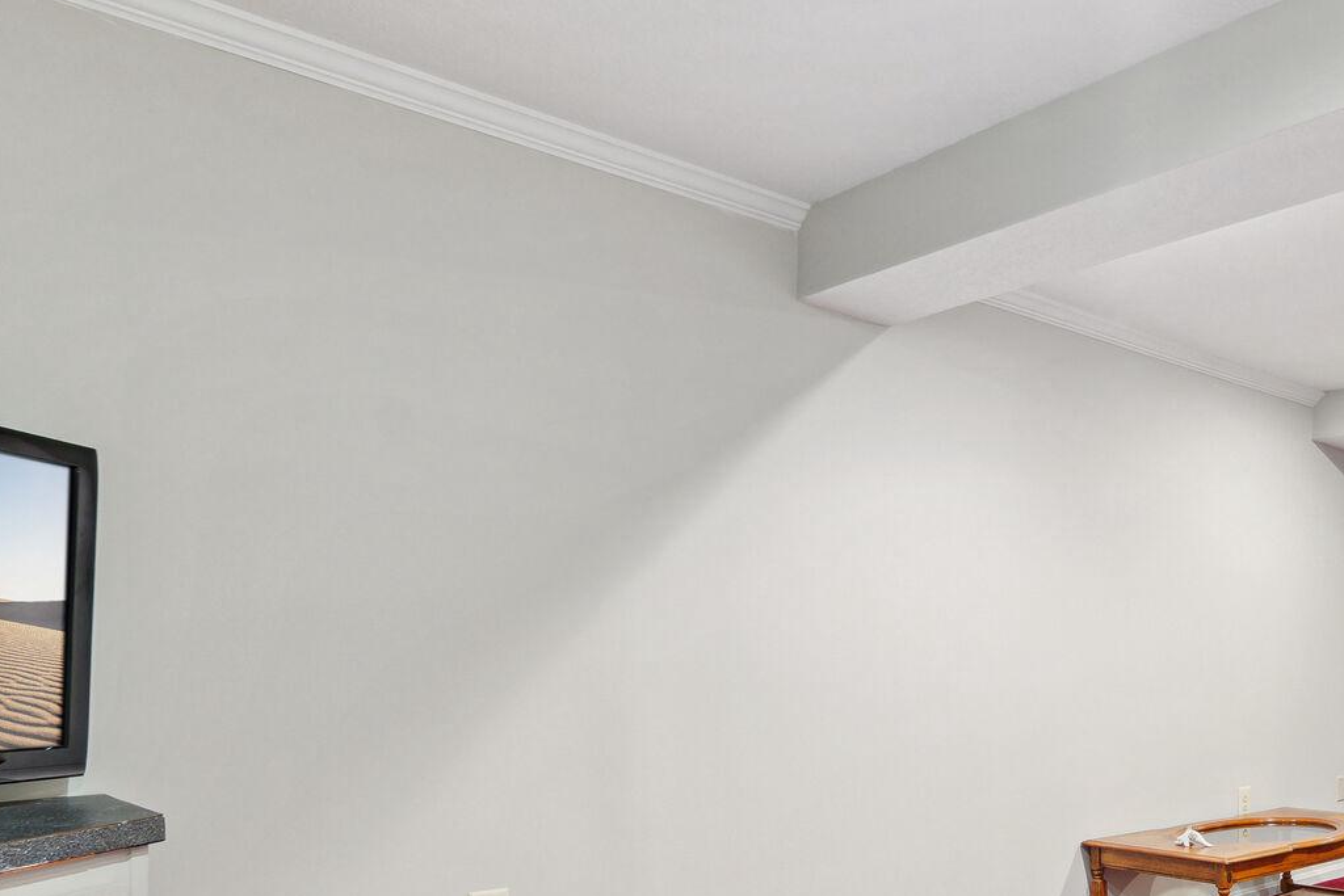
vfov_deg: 41.6
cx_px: 1104
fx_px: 1120
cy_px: 728
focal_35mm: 30
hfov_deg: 56.7
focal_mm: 10
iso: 200
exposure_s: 1
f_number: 9
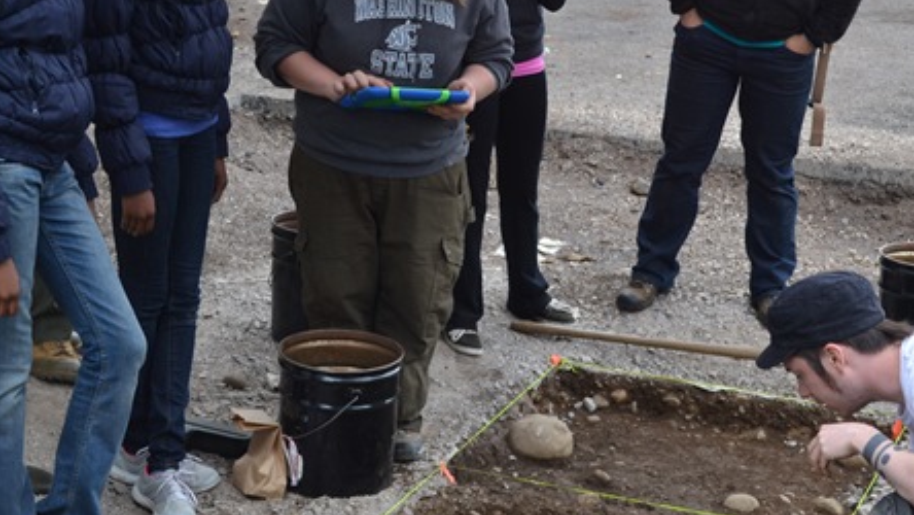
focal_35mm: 87
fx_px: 2109
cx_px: 506
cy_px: 222
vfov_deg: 13.9
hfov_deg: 24.4
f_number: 5.6
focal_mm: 32
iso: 200
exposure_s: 1/125
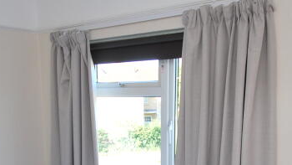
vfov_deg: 24.5
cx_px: 148
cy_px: 174
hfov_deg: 44.6
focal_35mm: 46
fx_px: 356
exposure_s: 1/80
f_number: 4.5
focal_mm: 10
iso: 200
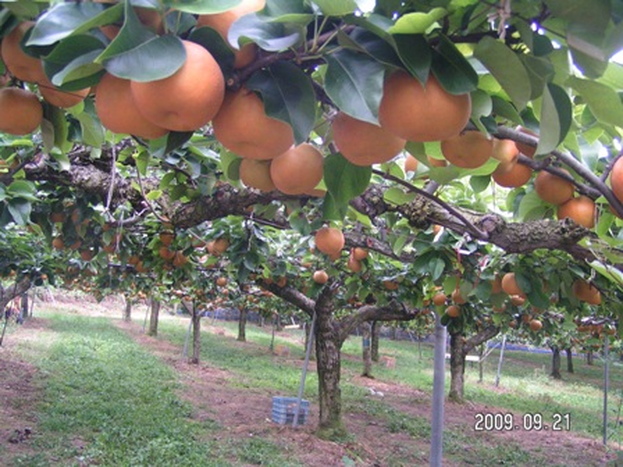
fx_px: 684
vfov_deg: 37.7
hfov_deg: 49.0
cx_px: 312
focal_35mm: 38
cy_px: 234
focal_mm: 5.8
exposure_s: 1/40
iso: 160
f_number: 2.8
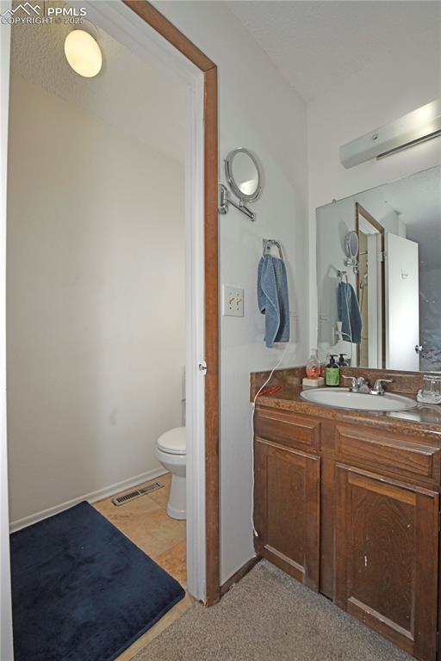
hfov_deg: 77.3
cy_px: 330
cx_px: 220
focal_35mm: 15
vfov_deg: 100.4
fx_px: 276
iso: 1250
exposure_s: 1/160
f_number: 16
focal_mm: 15
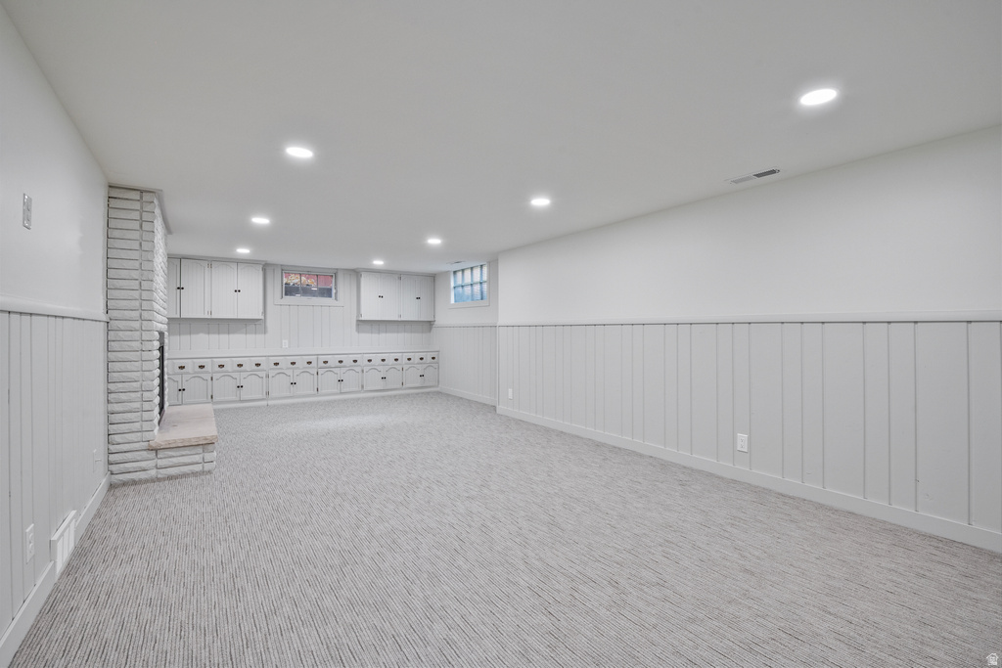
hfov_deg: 96.7
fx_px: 445
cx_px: 501
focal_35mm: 16
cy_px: 334
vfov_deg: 73.8
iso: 1250
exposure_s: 1/13
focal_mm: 16
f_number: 8
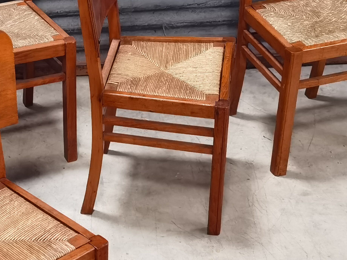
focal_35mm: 84
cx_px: 7
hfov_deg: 22.5
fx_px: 842
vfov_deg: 17.6
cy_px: 123
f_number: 1.9
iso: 1600
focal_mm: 6.71
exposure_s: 1/100
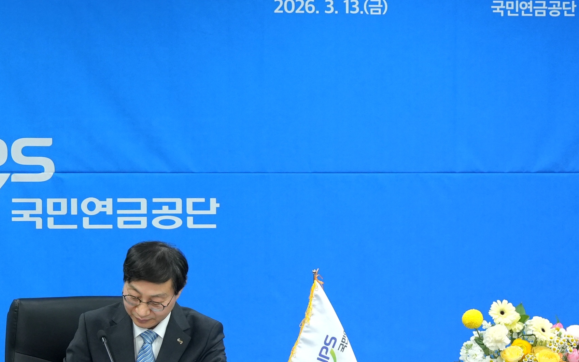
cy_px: 119
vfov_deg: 9.1
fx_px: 2272
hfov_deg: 14.4
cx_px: 469
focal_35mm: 144
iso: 1250
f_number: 4
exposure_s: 1/250
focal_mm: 70
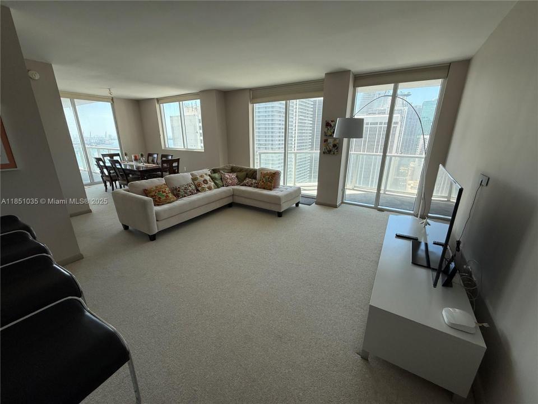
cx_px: 269
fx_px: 218
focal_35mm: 14
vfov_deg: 85.7
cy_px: 202
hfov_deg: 102.1
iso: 64
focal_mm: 2.22
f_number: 2.2
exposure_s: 1/301
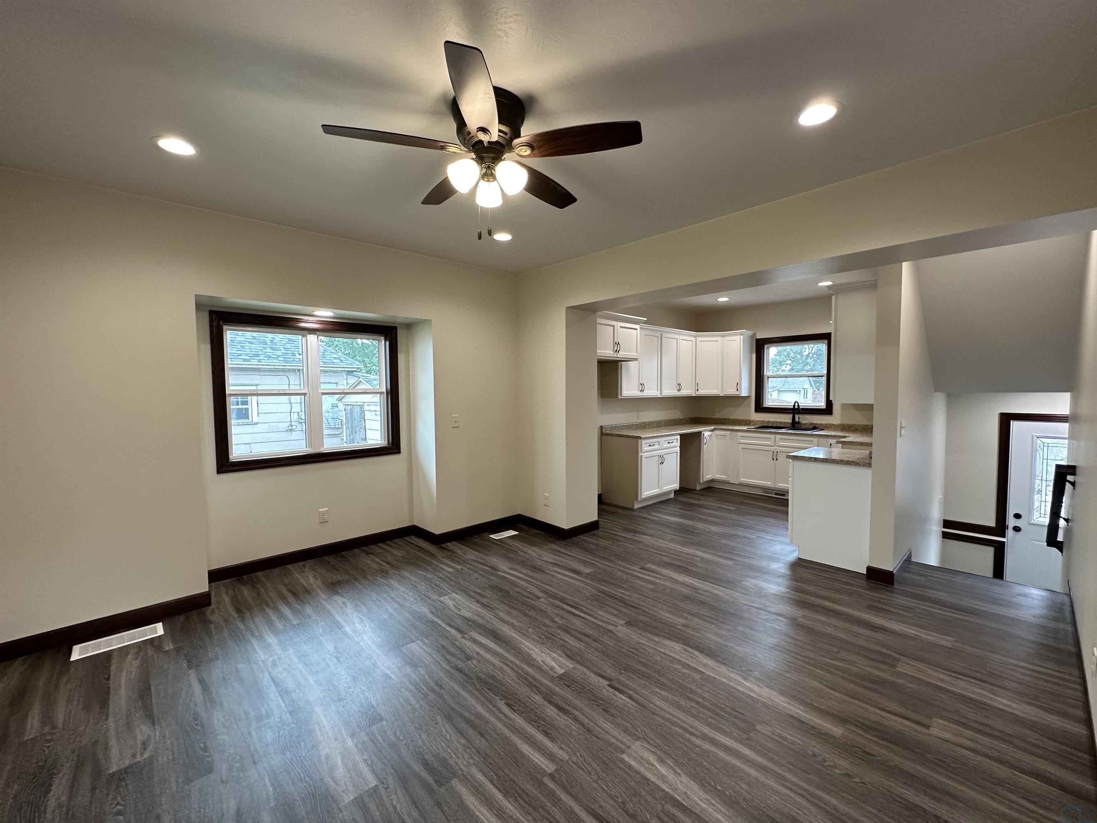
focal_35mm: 14
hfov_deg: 102.1
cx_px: 548
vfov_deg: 85.7
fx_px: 444
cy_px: 412
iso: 200
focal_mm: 2.22
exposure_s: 1/120
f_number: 2.2
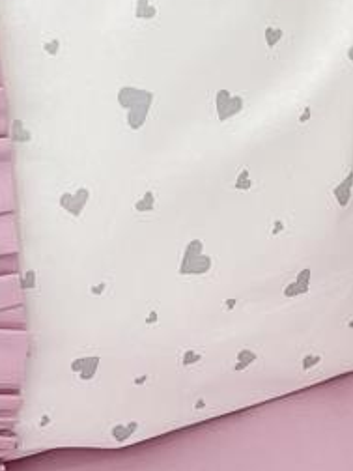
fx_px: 2243
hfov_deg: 9.0
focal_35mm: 165
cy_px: 867
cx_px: 71
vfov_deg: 11.1
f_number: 1.6
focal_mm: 5.1
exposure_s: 1/121
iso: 125
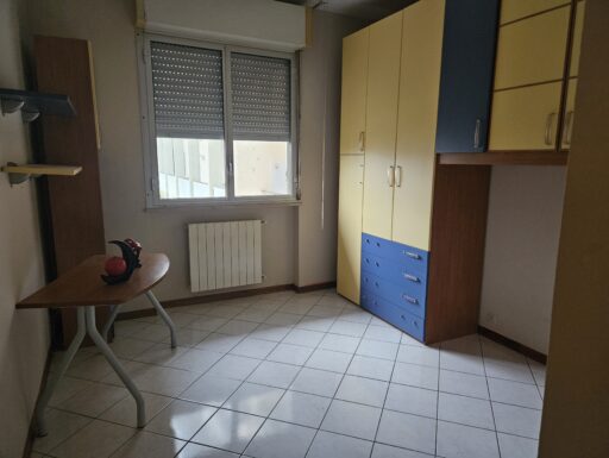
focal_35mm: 23
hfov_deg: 73.9
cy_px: 229
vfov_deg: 59.0
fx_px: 405
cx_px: 304
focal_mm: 5.4
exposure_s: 1/50
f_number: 1.8
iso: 640
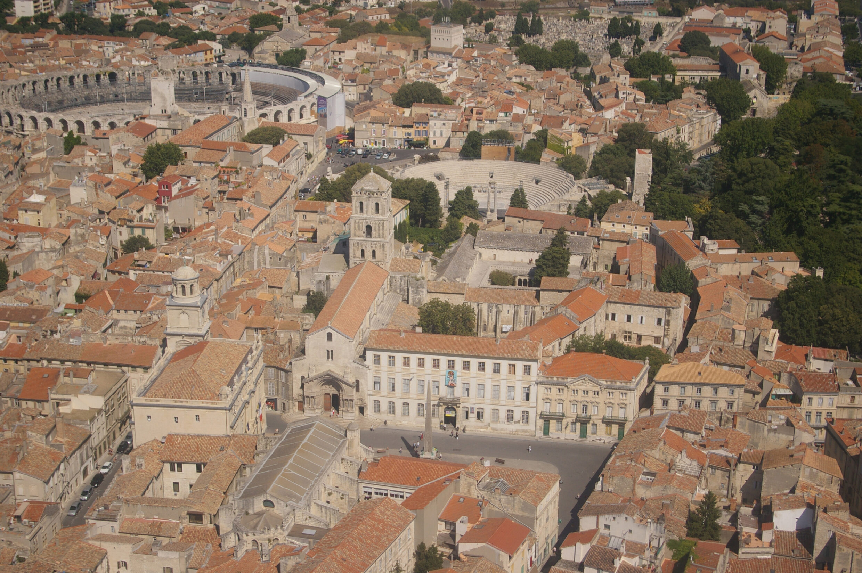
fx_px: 1364
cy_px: 286
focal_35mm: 57
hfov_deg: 35.1
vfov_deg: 23.7
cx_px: 431
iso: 200
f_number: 4.5
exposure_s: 1/2000
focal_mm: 38
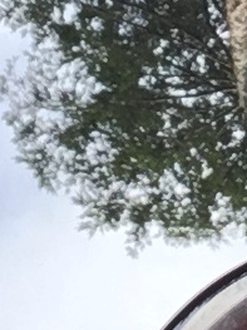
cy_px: -114
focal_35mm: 151
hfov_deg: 9.5
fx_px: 1438
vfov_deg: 12.6
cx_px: 370
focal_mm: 2.15
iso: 50
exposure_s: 1/826
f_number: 2.4
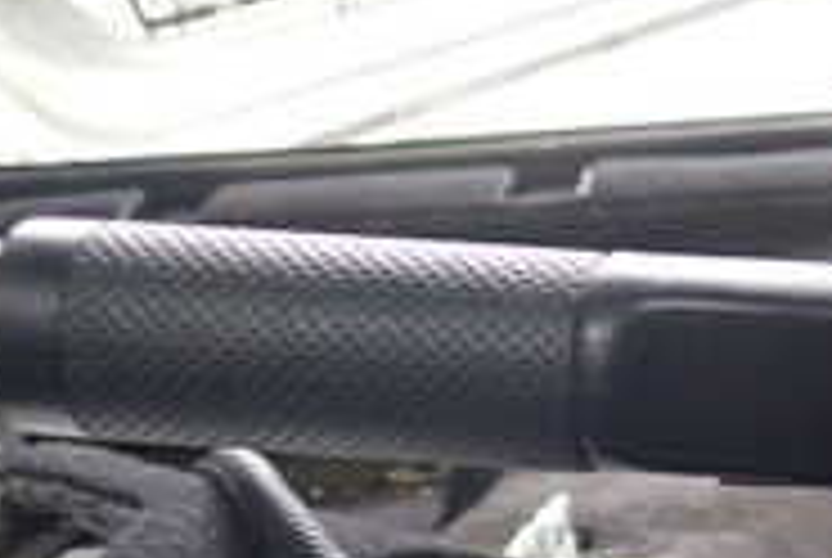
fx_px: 2338
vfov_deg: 13.5
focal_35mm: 101
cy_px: 477
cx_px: 1025
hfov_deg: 19.0
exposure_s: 1/30
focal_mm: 5.4
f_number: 2.3
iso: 320
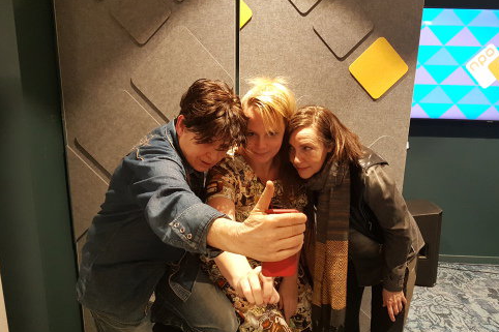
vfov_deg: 46.4
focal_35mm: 28
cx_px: 256
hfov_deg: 65.5
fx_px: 388
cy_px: 172
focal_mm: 4.2
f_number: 1.7
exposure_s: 1/25
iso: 250
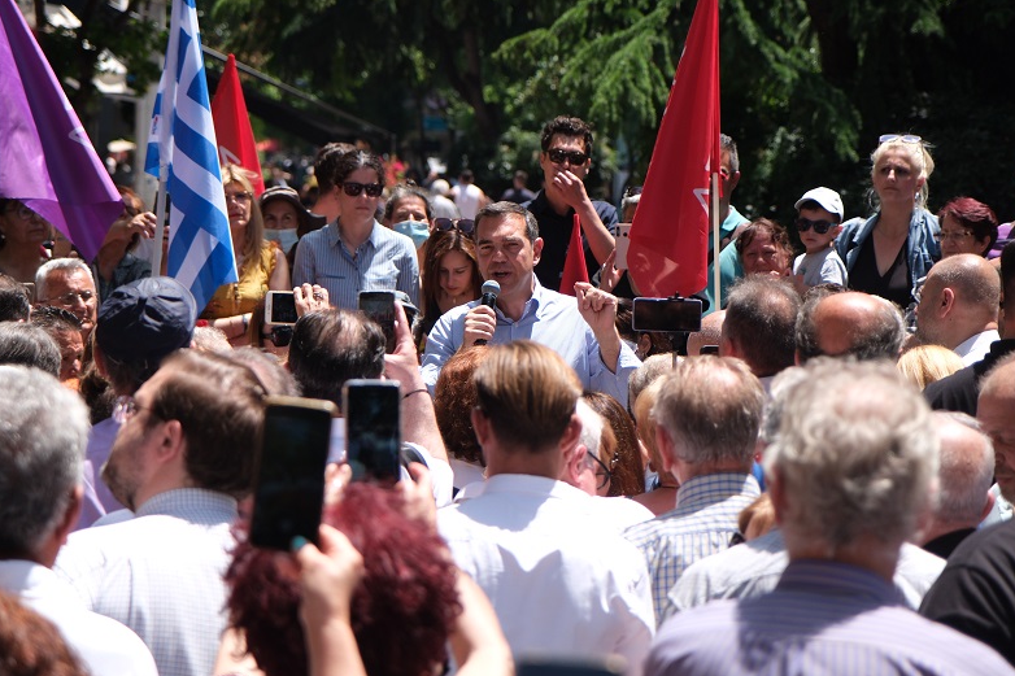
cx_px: 508
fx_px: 3721
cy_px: 325
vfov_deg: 10.4
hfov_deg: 15.5
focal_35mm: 132
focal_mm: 80
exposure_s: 1/2000
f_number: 4
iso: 500
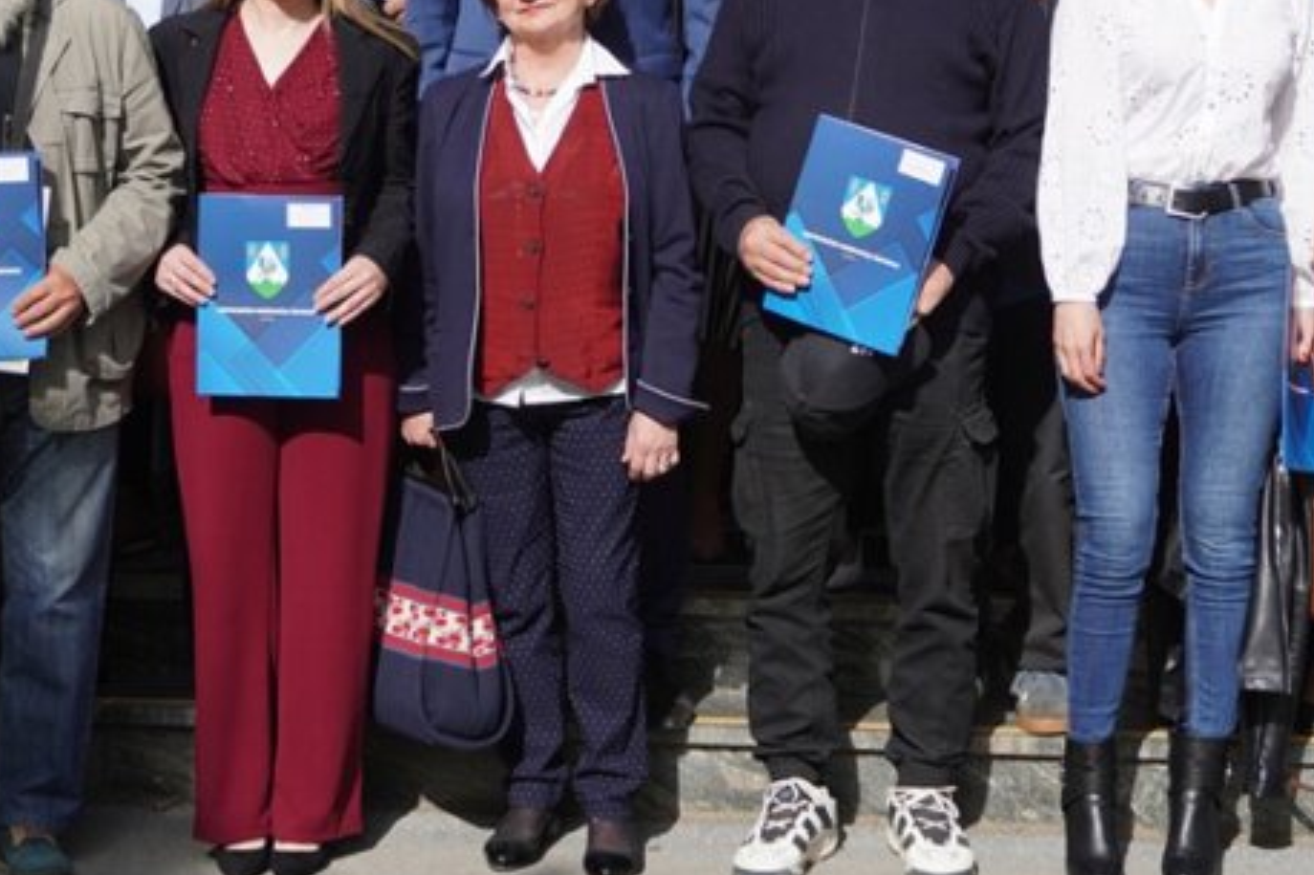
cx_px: 694
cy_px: 188
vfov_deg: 14.5
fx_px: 3430
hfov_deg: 21.7
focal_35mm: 94
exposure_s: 1/800
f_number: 4.5
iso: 100
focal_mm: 28
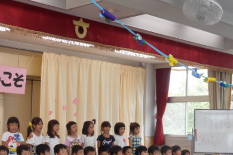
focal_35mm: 72
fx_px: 466
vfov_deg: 18.7
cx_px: 77
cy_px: 127
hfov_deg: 27.9
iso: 160
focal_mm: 7.9
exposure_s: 1/30
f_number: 4.7
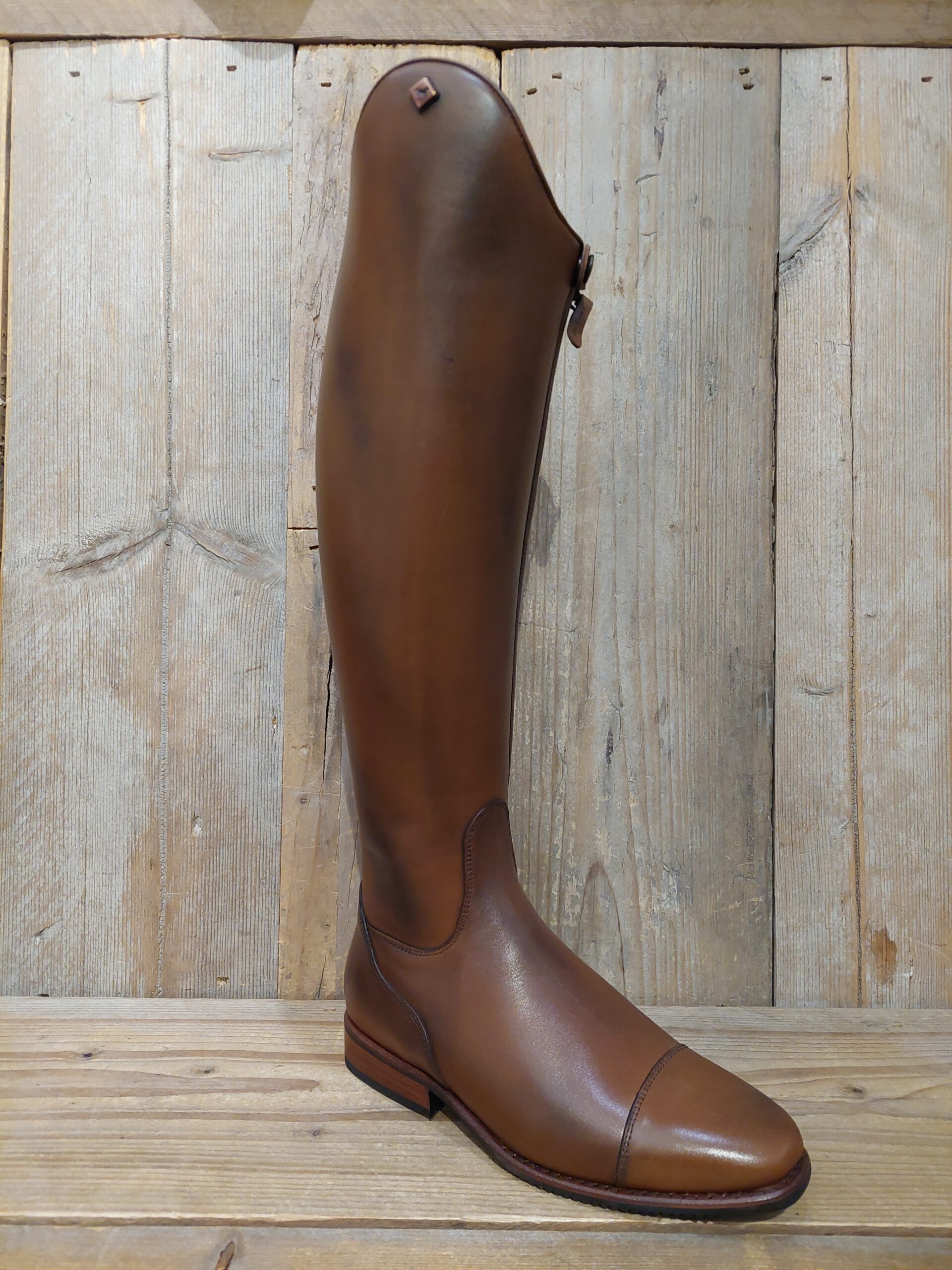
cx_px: 476
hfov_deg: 56.8
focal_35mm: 24
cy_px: 635
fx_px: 880
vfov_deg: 71.6
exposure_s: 1/50
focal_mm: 5.23
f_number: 1.8
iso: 500
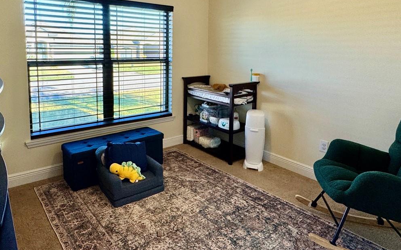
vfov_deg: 49.8
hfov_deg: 74.3
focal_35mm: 24
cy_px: 76
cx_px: 168
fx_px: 262
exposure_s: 1/120
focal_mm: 2.22
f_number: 2.2
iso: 100
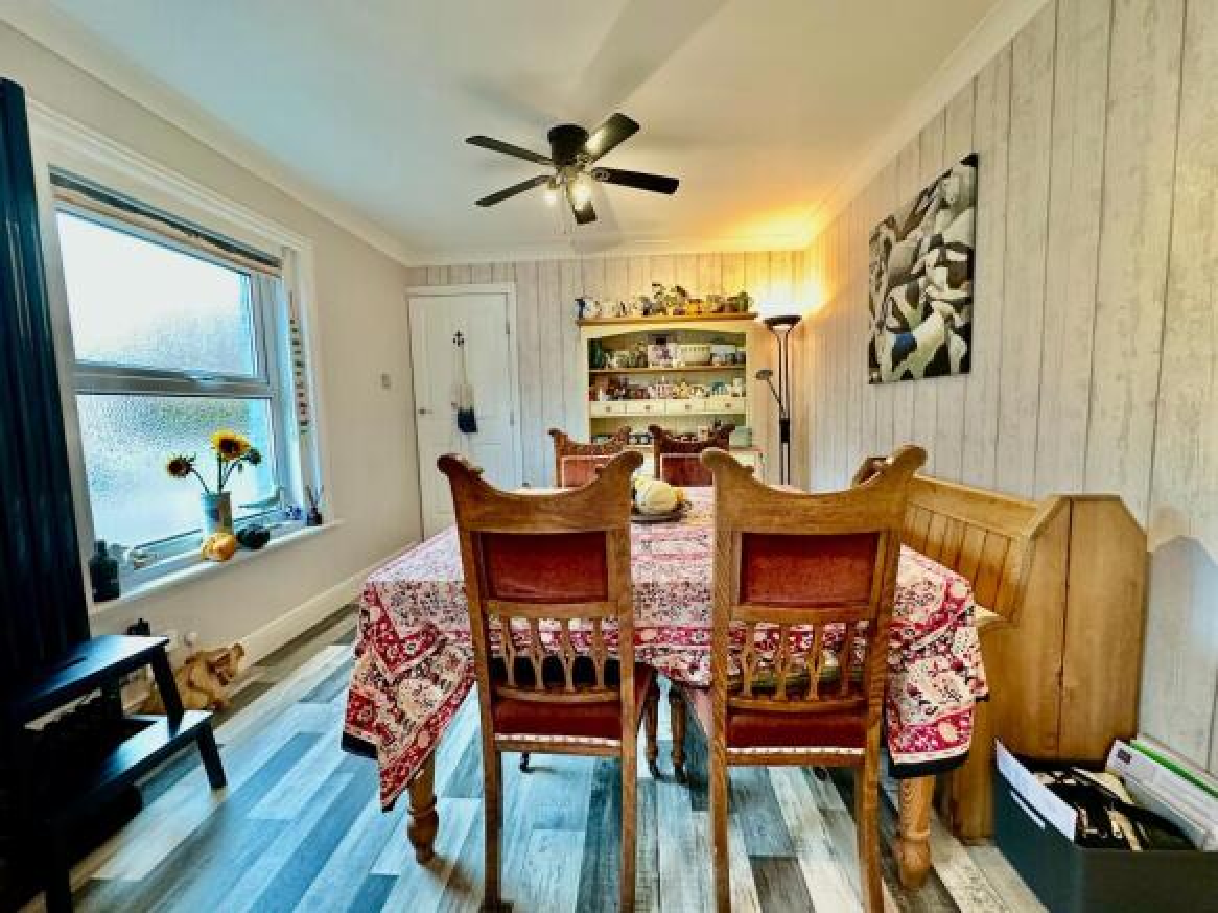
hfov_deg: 102.1
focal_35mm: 14
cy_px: 456
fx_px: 493
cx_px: 609
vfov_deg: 85.7
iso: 400
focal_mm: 2.22
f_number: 2.2
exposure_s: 1/50
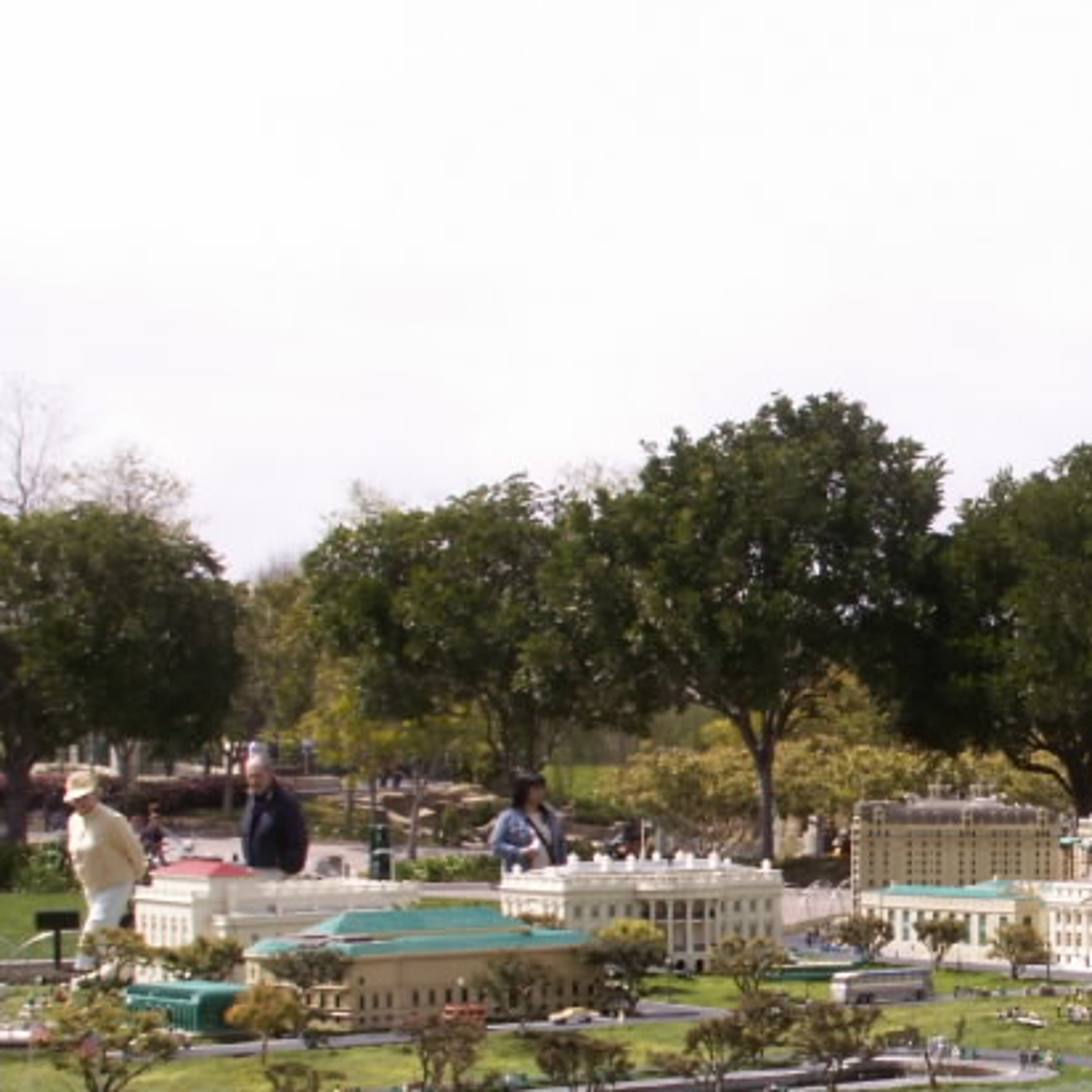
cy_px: 814
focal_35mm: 75
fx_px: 2677
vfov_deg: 22.8
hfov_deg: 21.6
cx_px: 1262
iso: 50
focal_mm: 5.86
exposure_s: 1/200
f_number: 7.1
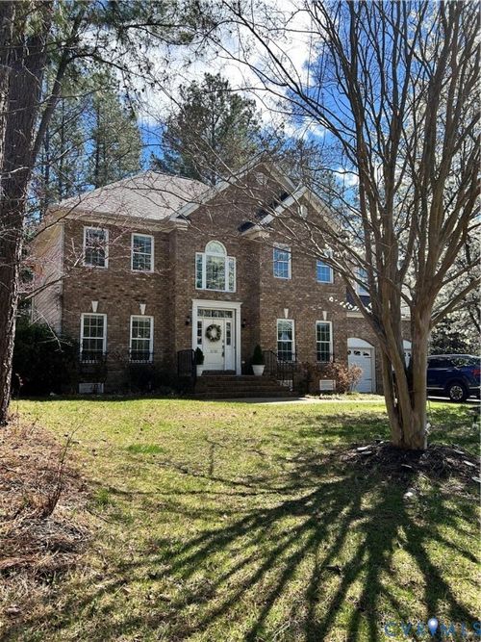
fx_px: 482
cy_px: 321
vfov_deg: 67.3
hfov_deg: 53.0
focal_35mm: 26
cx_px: 240
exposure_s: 1/1621
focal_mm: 5.7
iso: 50
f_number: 1.5
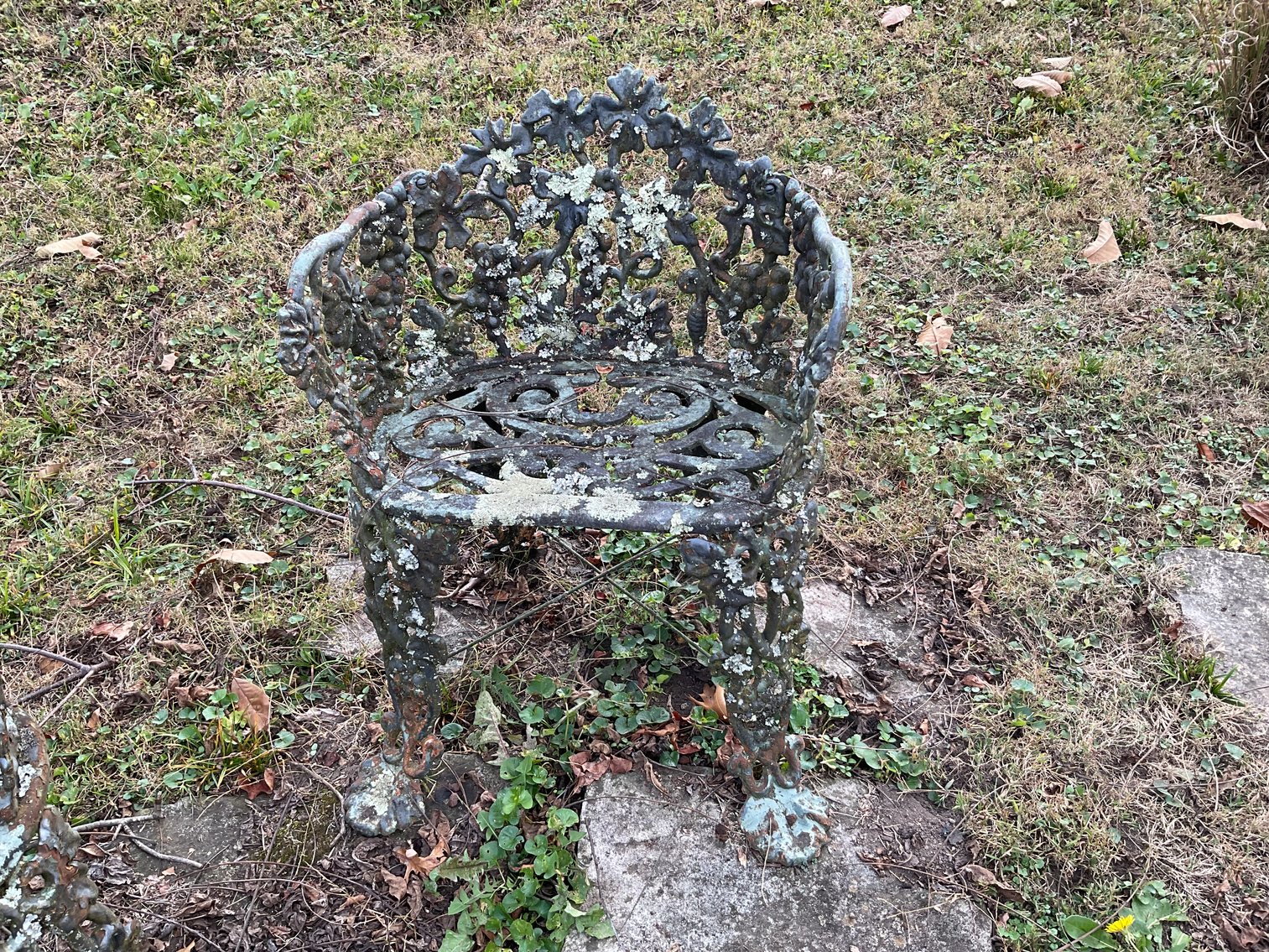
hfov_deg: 61.7
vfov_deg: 48.2
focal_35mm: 29
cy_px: 476
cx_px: 634
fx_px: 1063
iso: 16
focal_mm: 3
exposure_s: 1/188
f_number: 1.8
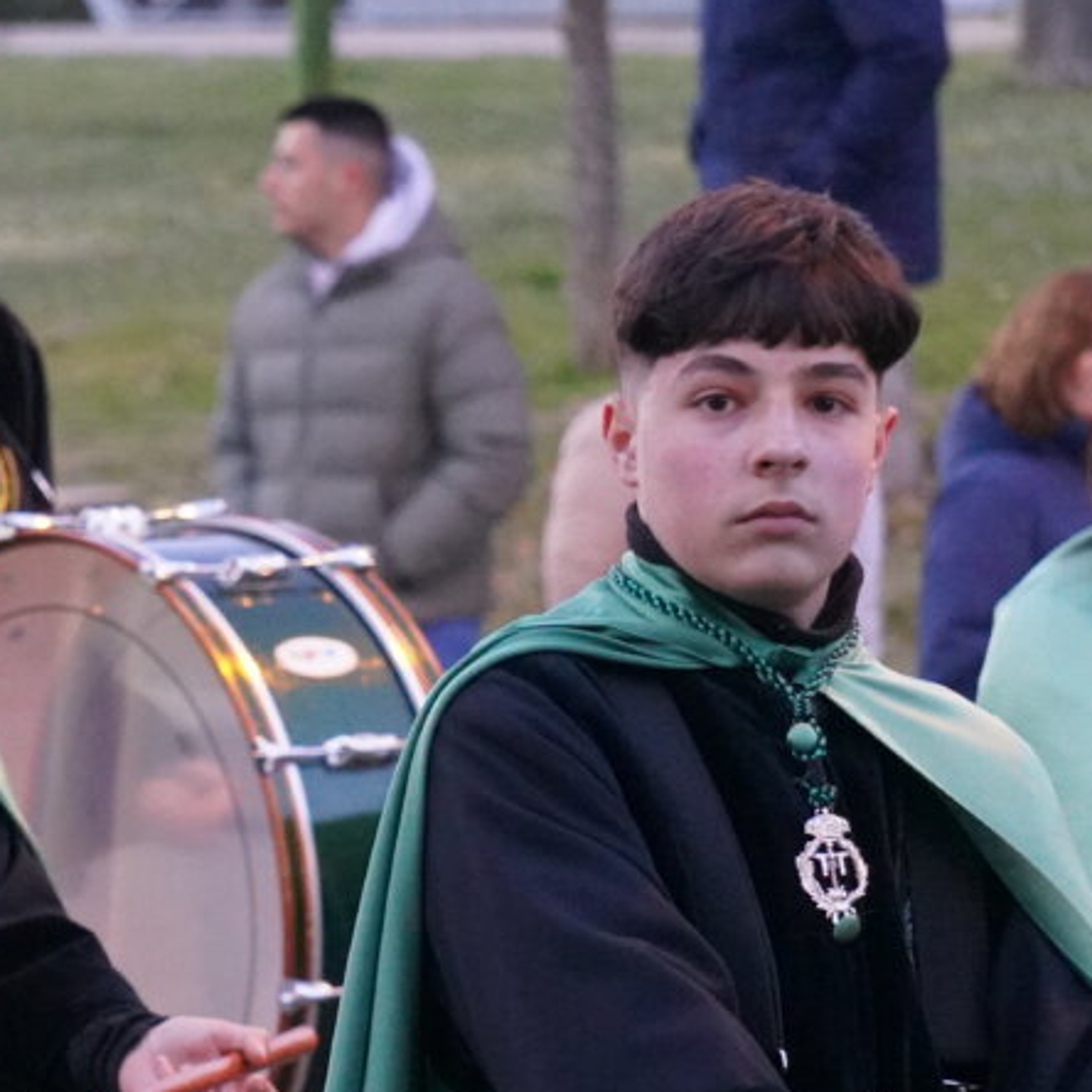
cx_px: 362
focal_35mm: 316
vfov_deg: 5.5
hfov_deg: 5.5
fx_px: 11278
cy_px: 958
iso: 6400
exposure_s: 1/80
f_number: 5
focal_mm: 86
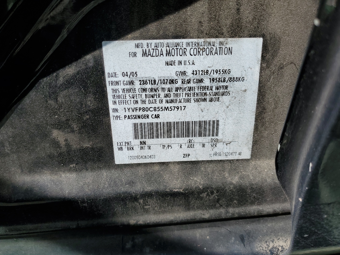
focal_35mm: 26
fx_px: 255
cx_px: 170
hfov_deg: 67.3
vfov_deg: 53.1
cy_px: 128
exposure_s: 1/2000
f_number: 1.5
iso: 50
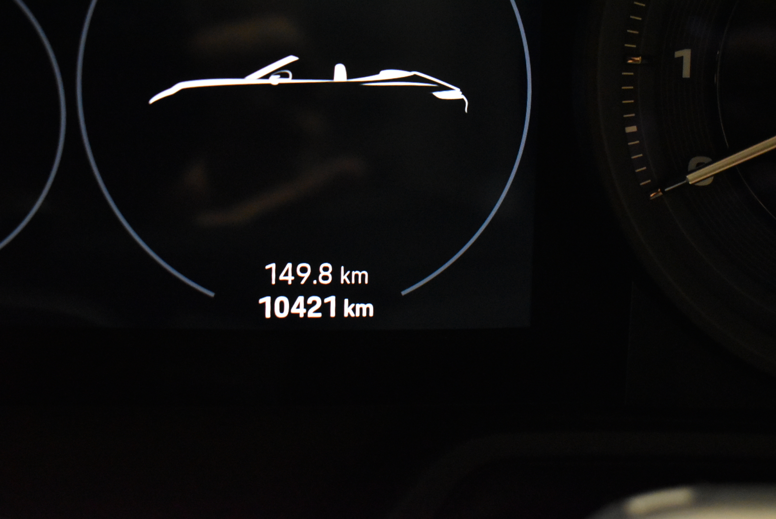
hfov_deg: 33.4
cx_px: 388
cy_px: 260
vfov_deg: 22.7
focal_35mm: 60
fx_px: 1294
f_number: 5.6
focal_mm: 40
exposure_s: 1/60
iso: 6400
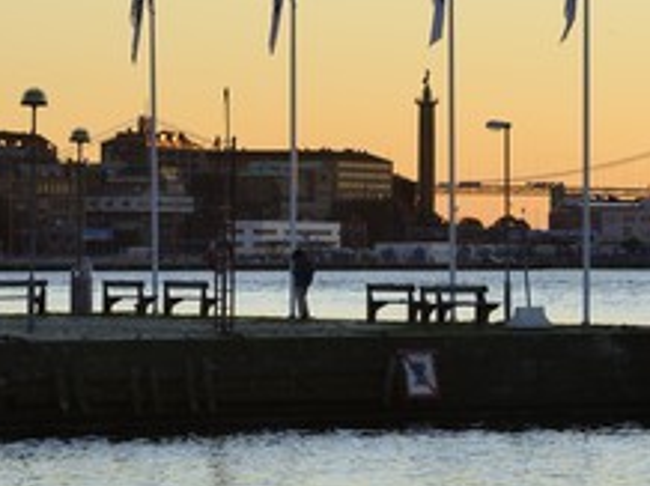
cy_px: 170
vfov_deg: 4.8
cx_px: 280
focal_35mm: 306
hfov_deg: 6.5
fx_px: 5740
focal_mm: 165
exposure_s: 1/100
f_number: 11
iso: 200
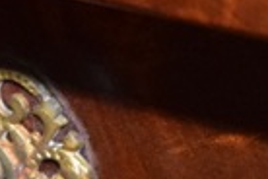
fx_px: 4449
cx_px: -89
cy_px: 225
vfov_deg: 2.3
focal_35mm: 598
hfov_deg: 3.4
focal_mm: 55
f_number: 5.6
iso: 2200
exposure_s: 1/60
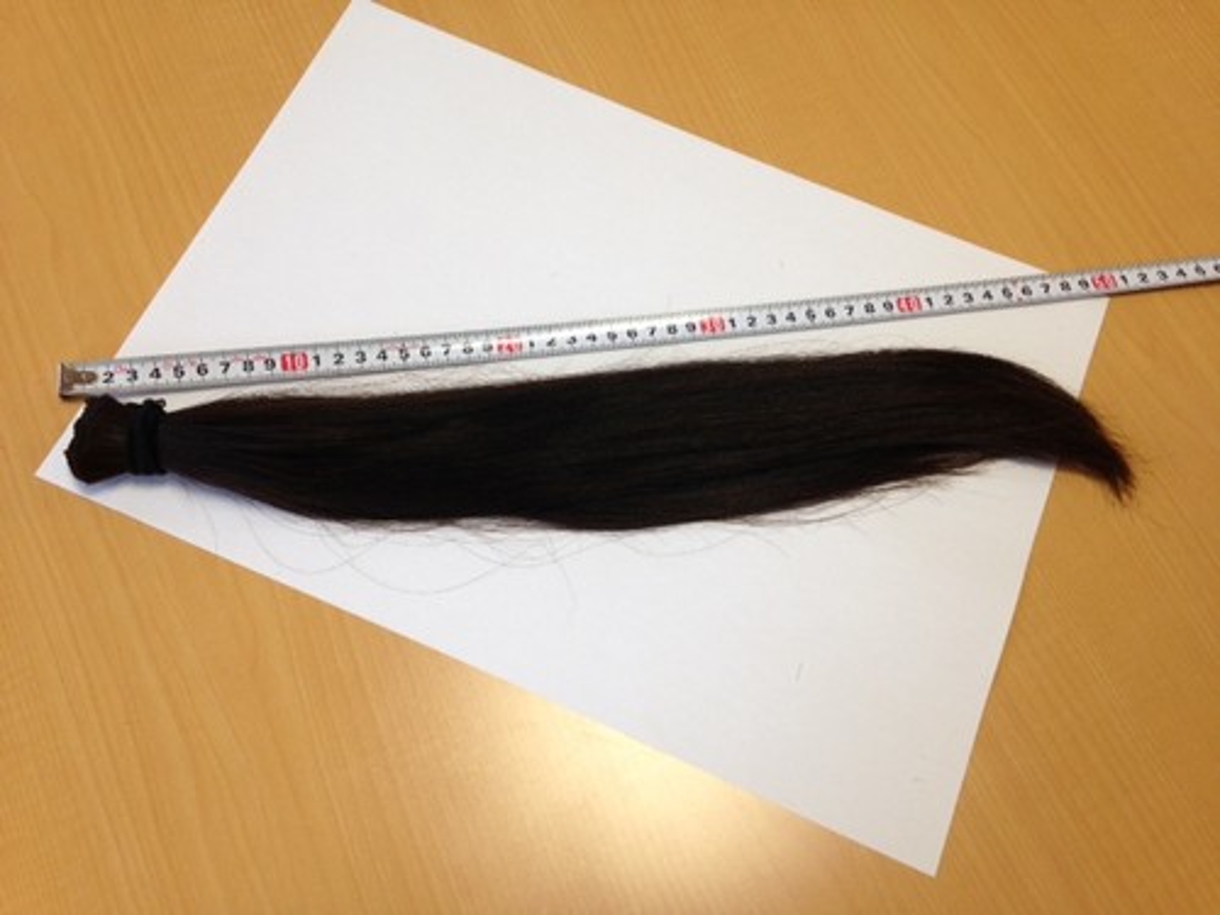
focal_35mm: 33
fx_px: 1163
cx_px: 610
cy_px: 458
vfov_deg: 42.9
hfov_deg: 55.4
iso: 50
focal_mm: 4.12
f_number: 2.4
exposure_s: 1/40
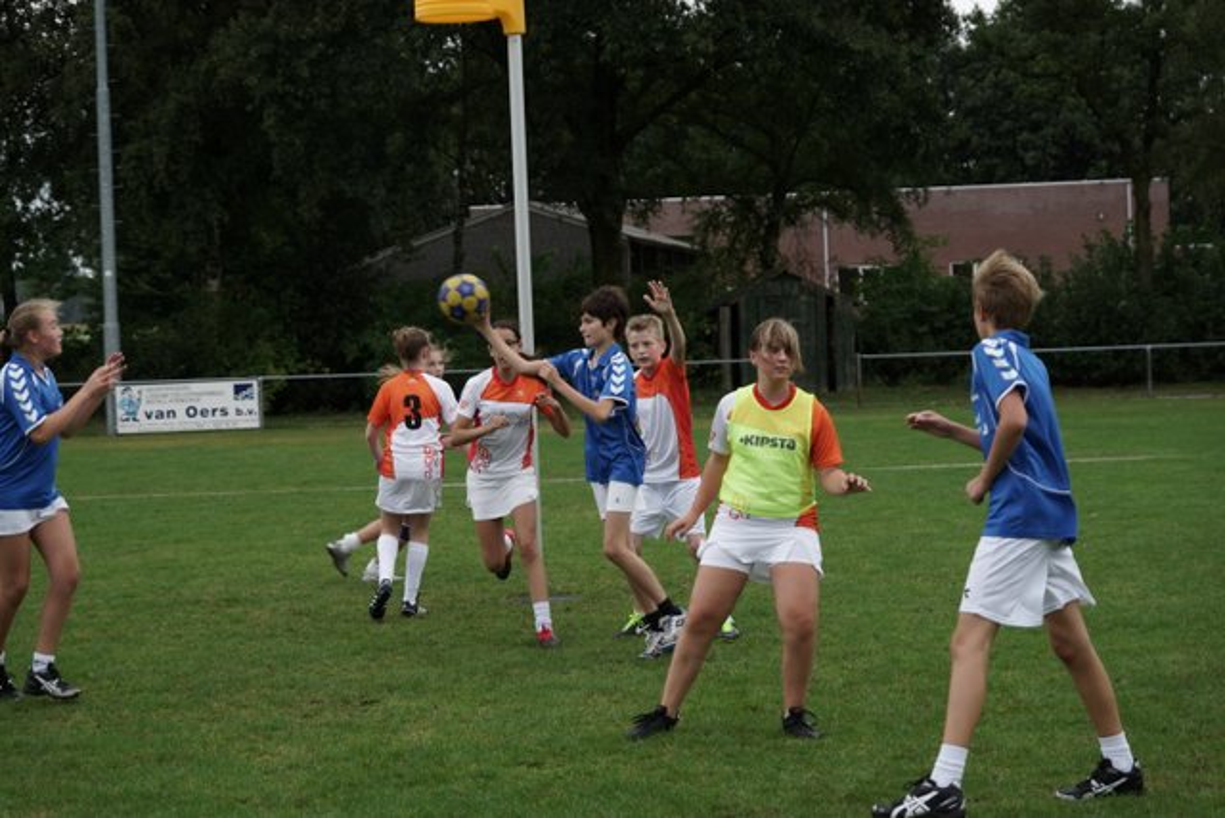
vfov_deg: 18.2
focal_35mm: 75
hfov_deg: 27.0
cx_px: 612
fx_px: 2552
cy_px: 409
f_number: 2.8
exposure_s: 1/250
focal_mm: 50
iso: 100
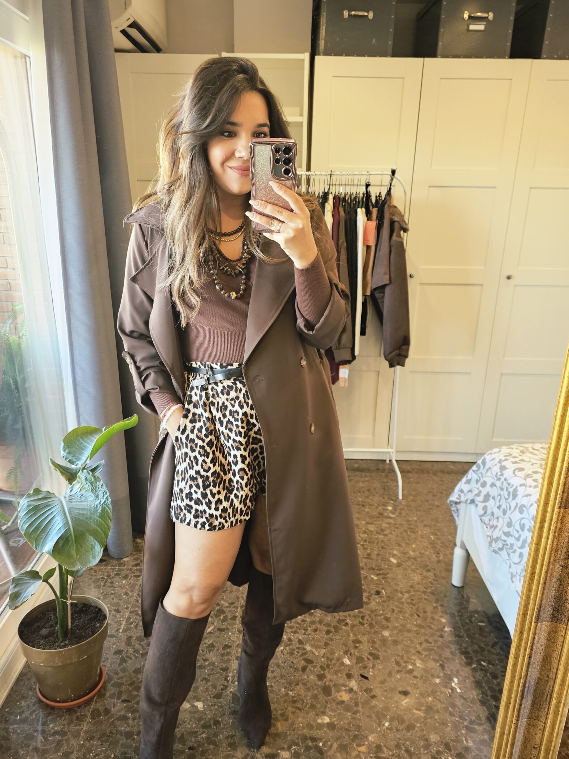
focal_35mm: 28
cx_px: 292
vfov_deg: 63.4
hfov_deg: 49.7
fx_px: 614
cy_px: 410
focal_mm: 6.3
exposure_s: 1/142
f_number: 1.7
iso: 320
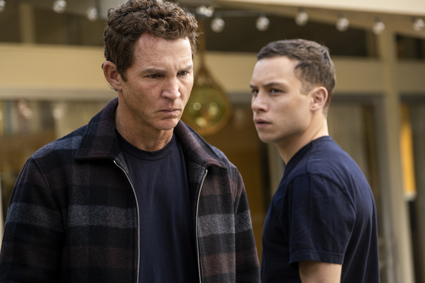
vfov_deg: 9.0
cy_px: 142
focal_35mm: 153
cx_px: 212
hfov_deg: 13.4
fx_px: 1806
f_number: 4
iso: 800
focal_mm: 102.2
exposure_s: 1/400
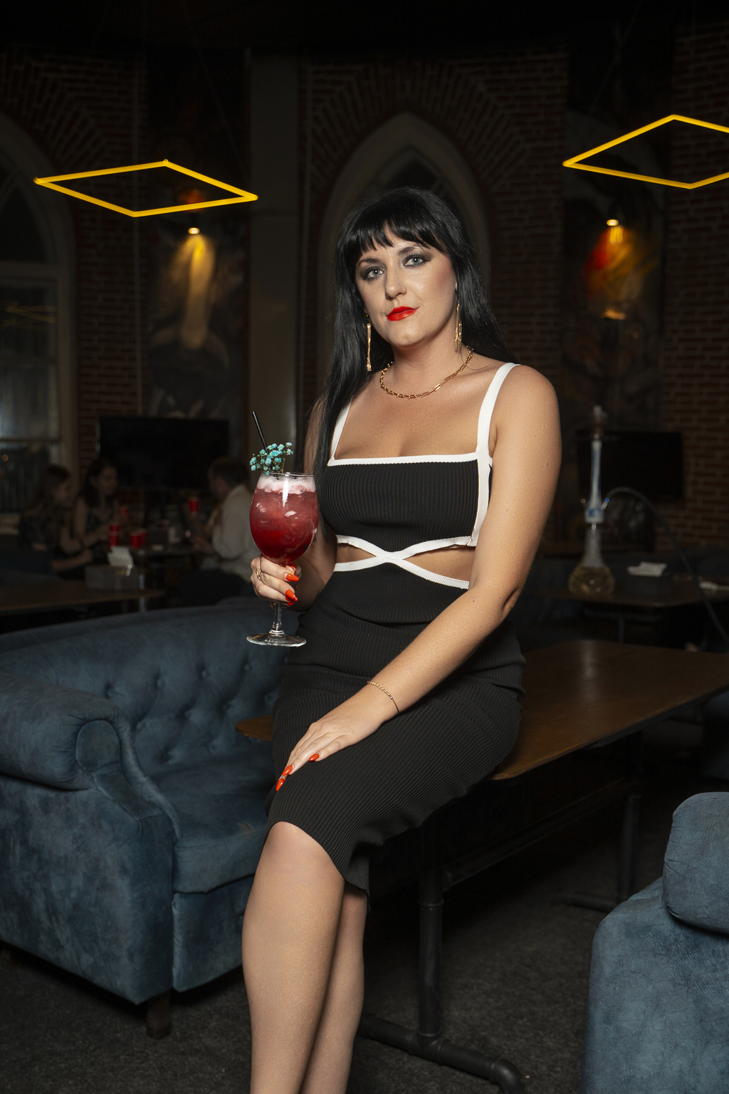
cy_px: 677
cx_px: 384
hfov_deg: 37.8
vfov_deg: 53.9
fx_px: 1063
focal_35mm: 35
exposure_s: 1/125
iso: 400
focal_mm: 28
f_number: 3.2
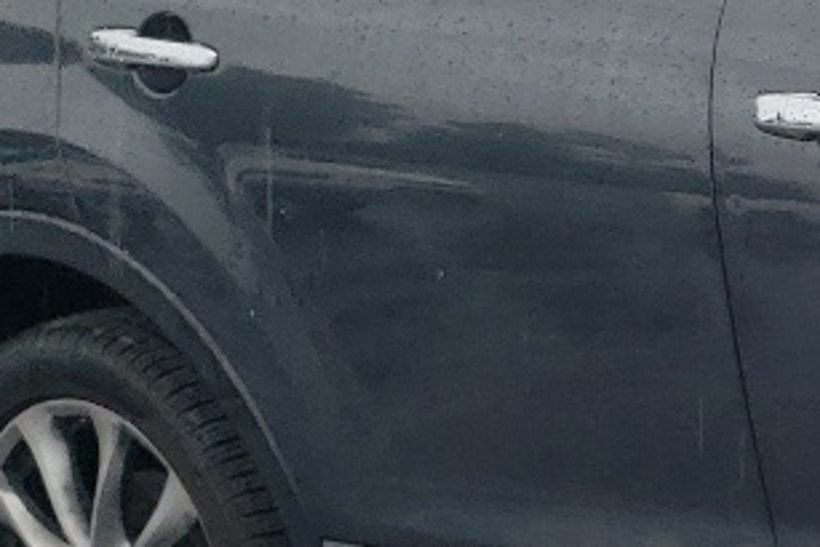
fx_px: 3213
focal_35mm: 141
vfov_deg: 9.7
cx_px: 1763
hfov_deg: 12.4
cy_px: 523
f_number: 1.5
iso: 50
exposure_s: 1/179
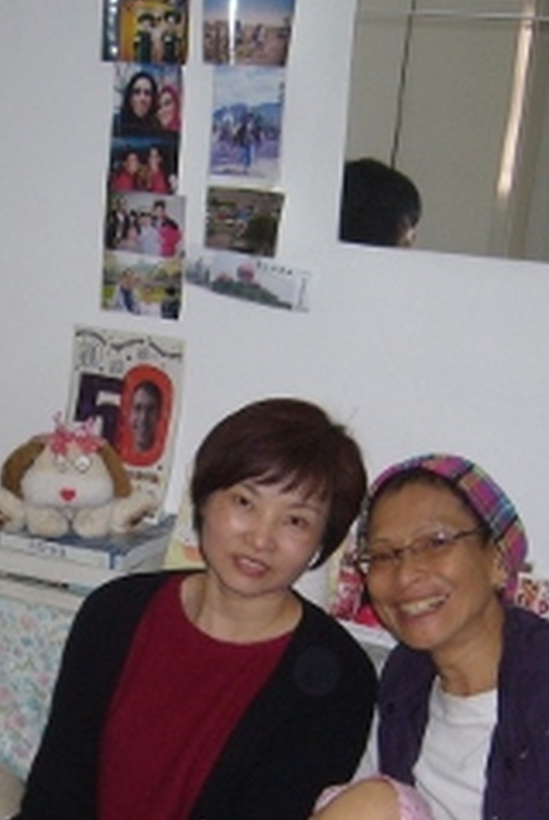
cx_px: 96
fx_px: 1665
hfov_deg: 18.5
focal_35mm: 73
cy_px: 583
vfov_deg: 27.4
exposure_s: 1/60
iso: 160
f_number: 2.8
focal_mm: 5.8
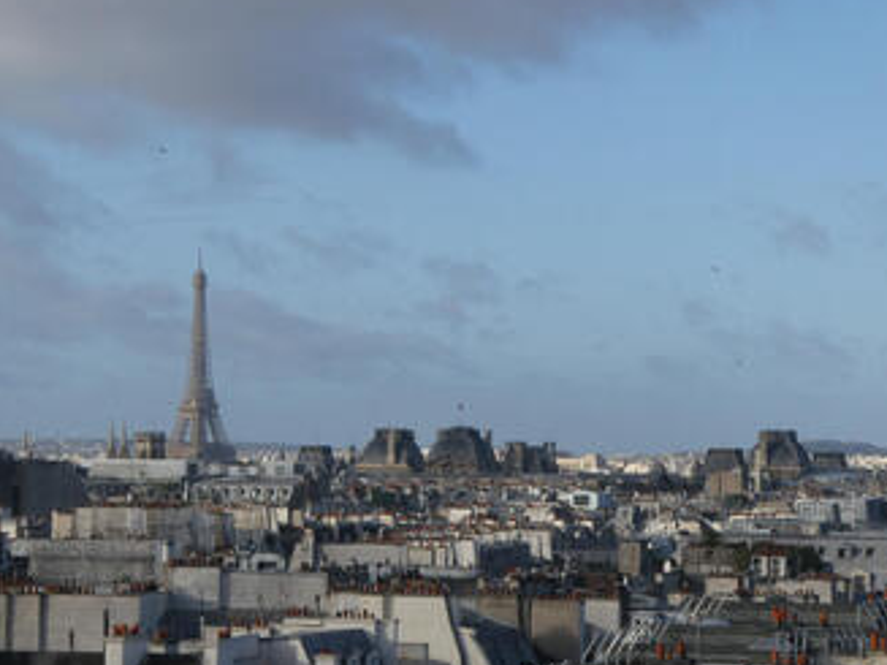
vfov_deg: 12.3
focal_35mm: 120
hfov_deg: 16.4
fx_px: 3074
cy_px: 394
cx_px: 407
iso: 80
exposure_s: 1/400
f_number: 5
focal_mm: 17.5
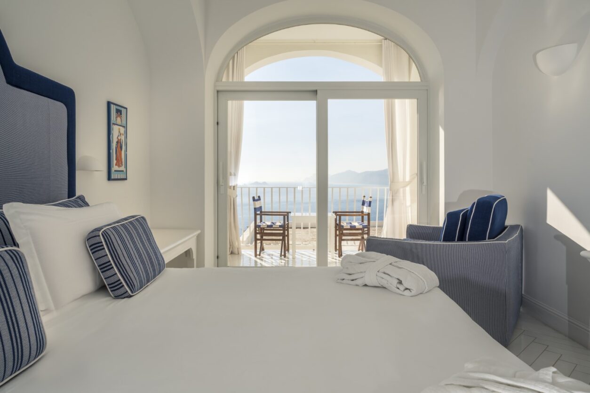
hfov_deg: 73.7
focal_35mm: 24
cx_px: 295
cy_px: 196
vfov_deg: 53.1
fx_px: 393
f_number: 9
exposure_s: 1/250
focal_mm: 24
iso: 100
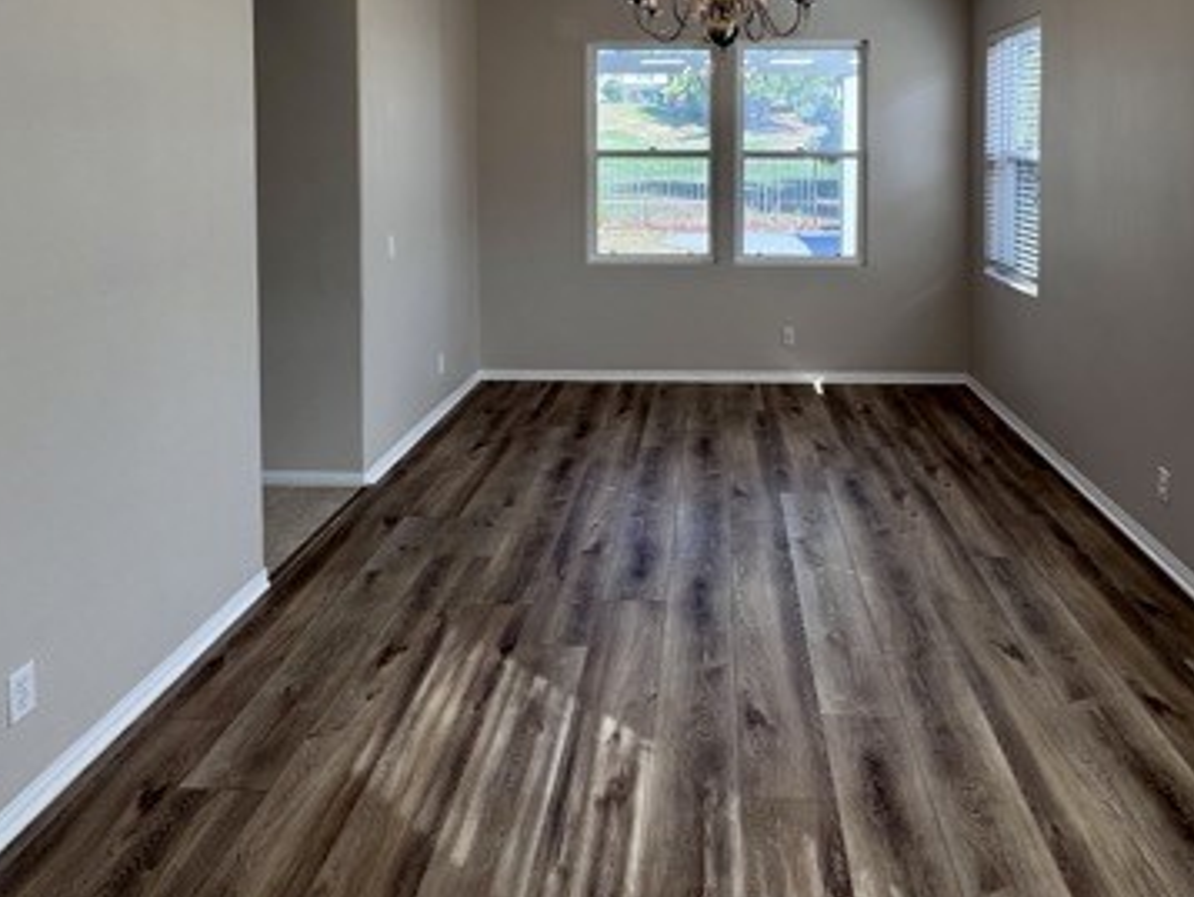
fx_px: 863
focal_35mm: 25
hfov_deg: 68.9
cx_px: 694
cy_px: 183
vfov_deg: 51.6
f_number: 2.2
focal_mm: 2.22
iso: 40
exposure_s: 1/167
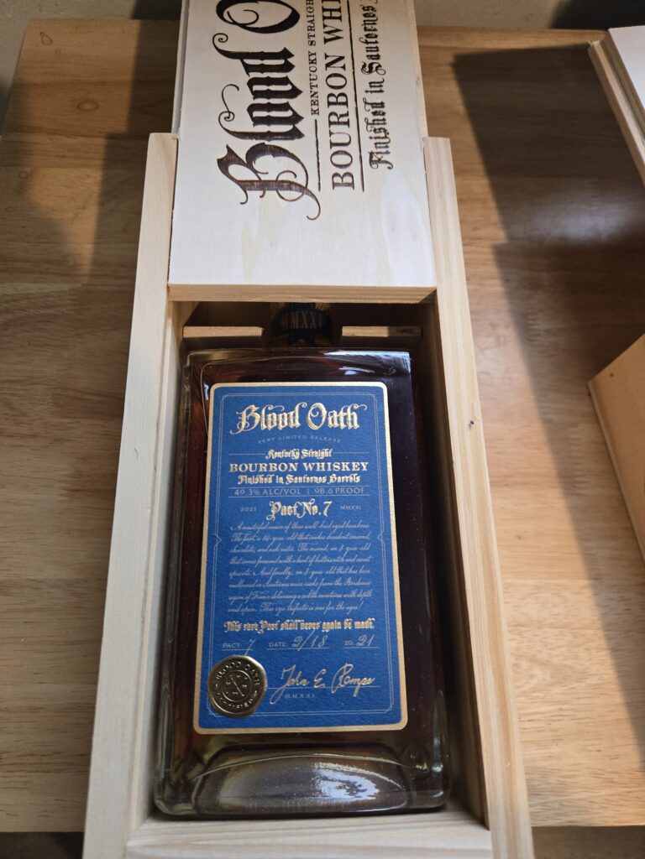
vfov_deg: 73.9
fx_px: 571
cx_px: 322
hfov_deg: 58.9
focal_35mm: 23
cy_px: 430
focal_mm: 5.4
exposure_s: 1/120
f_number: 1.8
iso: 800
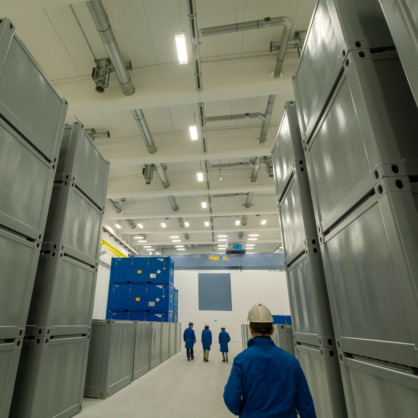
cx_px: 168
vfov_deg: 74.8
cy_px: 216
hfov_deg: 74.0
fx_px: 273
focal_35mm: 20
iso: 500
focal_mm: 10
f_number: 5.6
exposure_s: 1/40
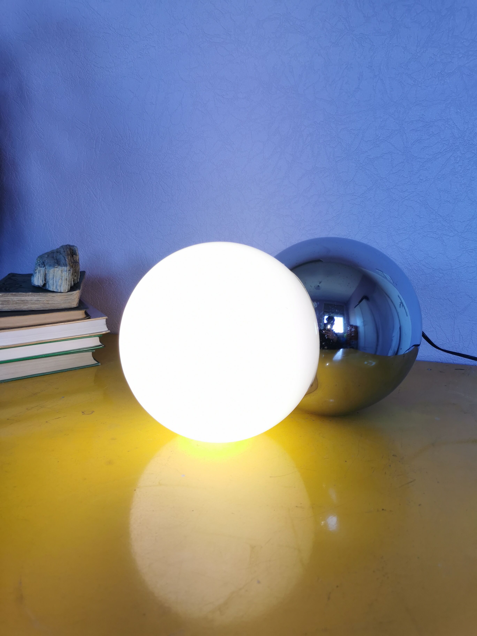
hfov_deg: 51.4
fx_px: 496
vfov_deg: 65.3
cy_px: 318
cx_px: 238
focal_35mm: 27
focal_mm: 5.58
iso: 50
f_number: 1.8
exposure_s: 1/142
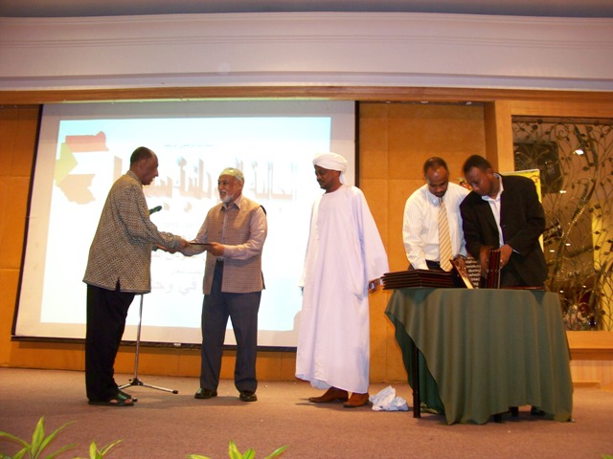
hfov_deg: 55.4
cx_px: 306
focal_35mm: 33
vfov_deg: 42.9
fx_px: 584
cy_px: 230
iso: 200
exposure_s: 1/8
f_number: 2.8
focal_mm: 5.85
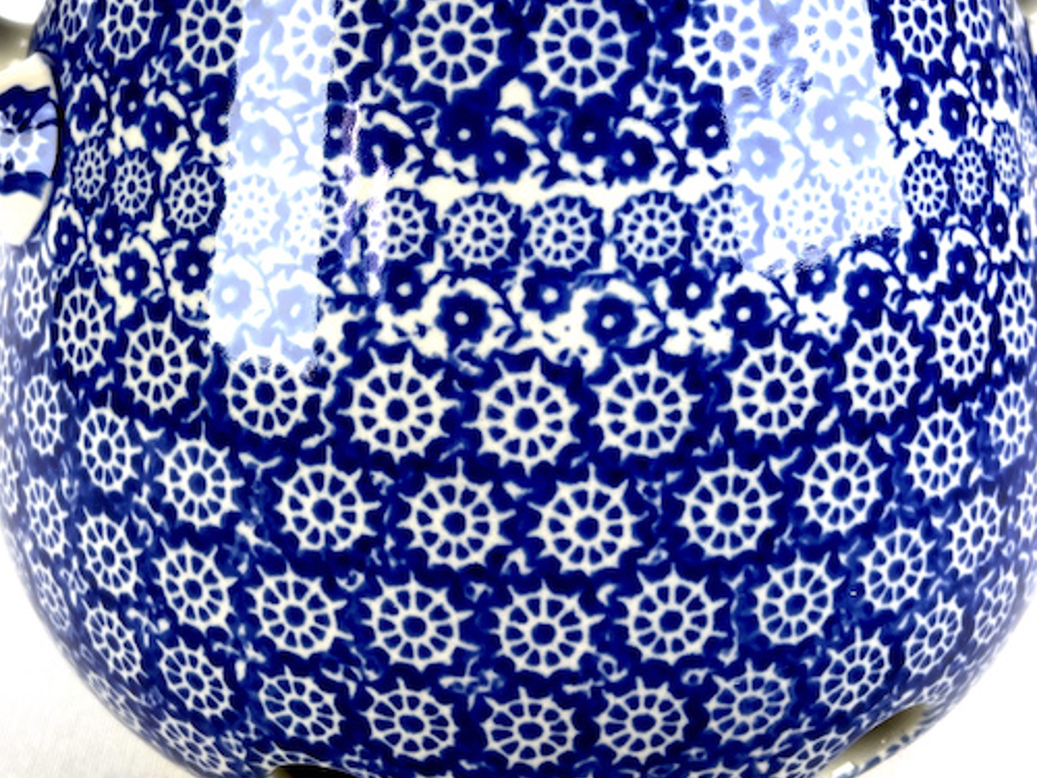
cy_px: 180
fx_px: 1558
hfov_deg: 36.8
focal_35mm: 52
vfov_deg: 27.6
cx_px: 458
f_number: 1.6
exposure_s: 1/152
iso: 32
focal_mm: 5.1
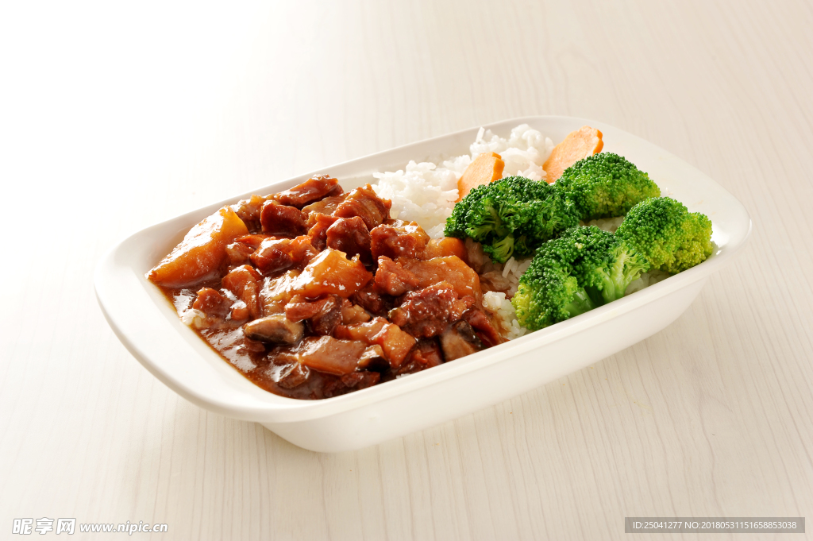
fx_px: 1580
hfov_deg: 28.9
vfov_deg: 19.4
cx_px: 406
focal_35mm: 70
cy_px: 270
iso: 200
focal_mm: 70
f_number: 13
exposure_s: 1/125
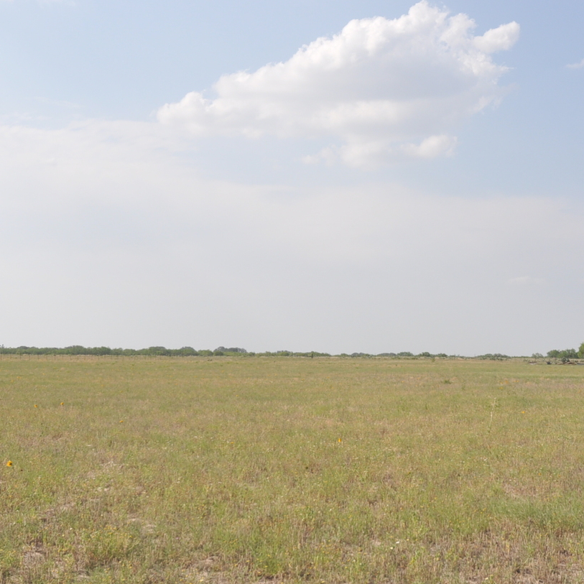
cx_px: 353
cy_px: 359
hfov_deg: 30.5
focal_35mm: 56
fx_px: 1069
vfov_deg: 30.5
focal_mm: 22
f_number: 10
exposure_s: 1/320
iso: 200
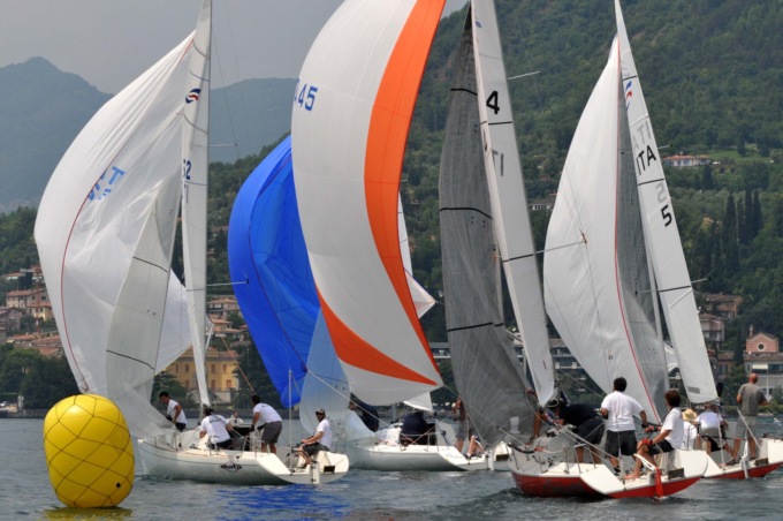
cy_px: 260
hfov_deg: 17.1
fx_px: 2607
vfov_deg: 11.4
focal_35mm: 120
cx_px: 392
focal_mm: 80
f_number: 13
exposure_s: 1/800
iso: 400
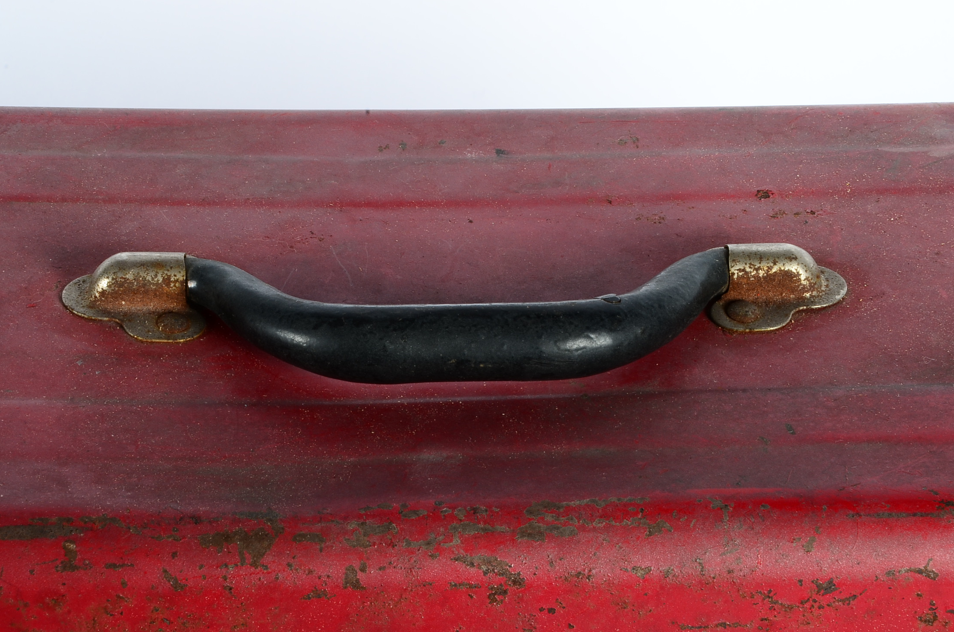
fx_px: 3094
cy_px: 336
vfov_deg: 11.7
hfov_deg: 17.5
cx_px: 447
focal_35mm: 117
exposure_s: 1/200
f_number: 22
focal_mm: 70
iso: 200
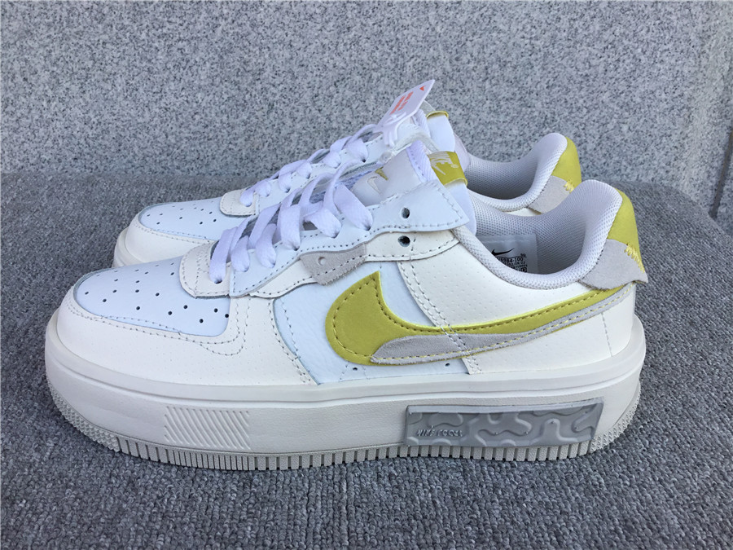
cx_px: 366
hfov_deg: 58.4
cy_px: 275
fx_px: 656
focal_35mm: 31
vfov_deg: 45.4
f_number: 2.4
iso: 25
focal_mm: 3.3
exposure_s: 1/409
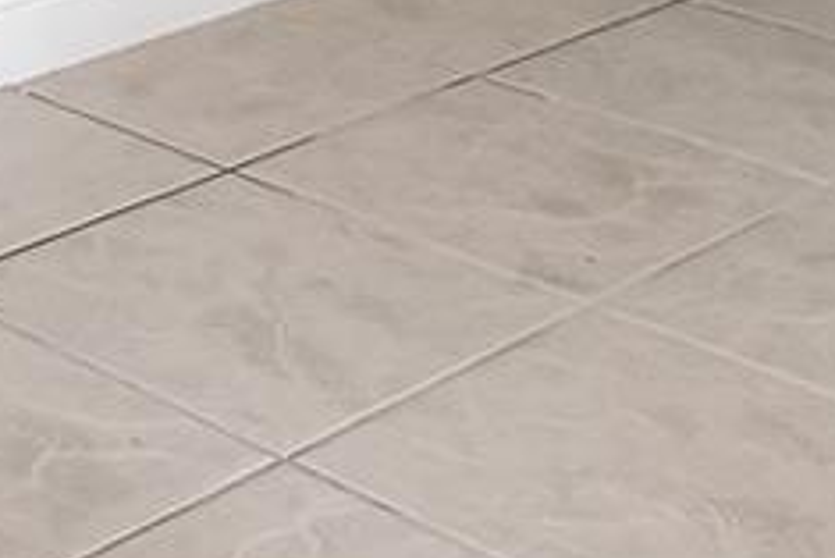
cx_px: -82
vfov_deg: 11.2
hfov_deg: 19.2
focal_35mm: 102
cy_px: -796
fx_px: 2367
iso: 100
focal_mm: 10
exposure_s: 1/80
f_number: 7.1
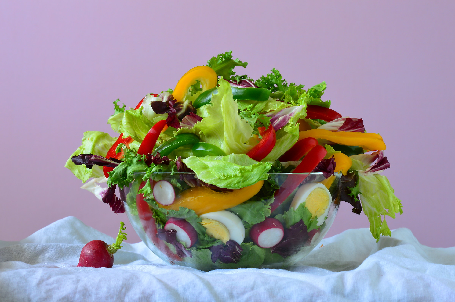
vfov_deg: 10.7
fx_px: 1610
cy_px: 151
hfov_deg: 16.1
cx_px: 228
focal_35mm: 128
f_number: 16
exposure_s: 2.5
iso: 100
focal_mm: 85
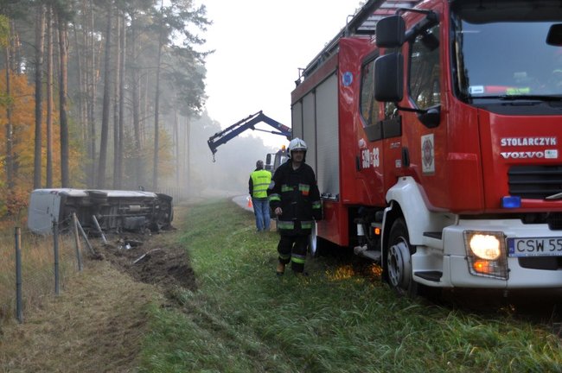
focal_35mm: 44
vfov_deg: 30.8
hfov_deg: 45.0
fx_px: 678
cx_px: 281
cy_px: 186
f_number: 4
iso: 250
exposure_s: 1/125
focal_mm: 29
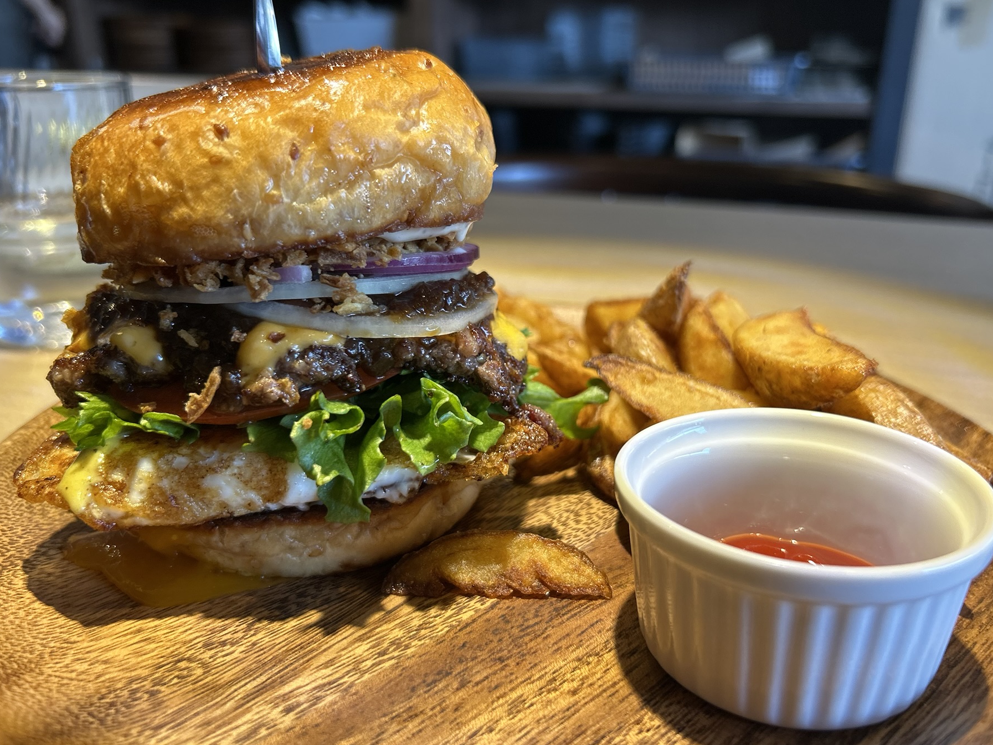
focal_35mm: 29
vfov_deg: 48.2
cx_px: 503
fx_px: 832
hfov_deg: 61.7
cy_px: 382
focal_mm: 5.7
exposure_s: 1/100
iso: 100
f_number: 1.5
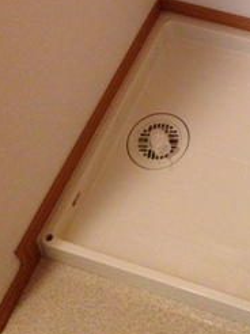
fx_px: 830
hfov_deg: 16.6
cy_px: -38
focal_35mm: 86
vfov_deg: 21.5
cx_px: 280
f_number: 2.4
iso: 250
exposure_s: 1/20
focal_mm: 4.12
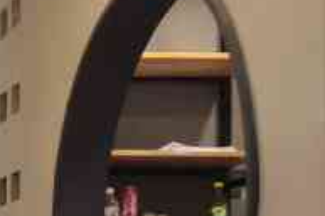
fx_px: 1136
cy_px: 301
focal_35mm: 126
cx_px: -263
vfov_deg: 10.5
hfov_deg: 14.3
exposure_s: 1/33
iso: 473
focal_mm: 4.74
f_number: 1.79
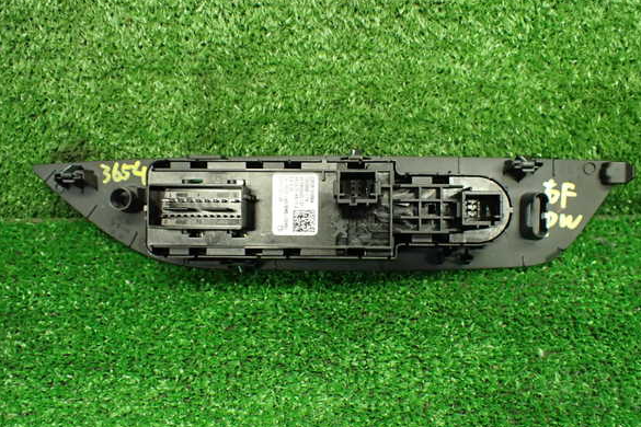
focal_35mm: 32
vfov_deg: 41.1
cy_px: 215
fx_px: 570
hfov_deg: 58.7
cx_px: 327
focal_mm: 5.4
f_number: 2.3
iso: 800
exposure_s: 1/100
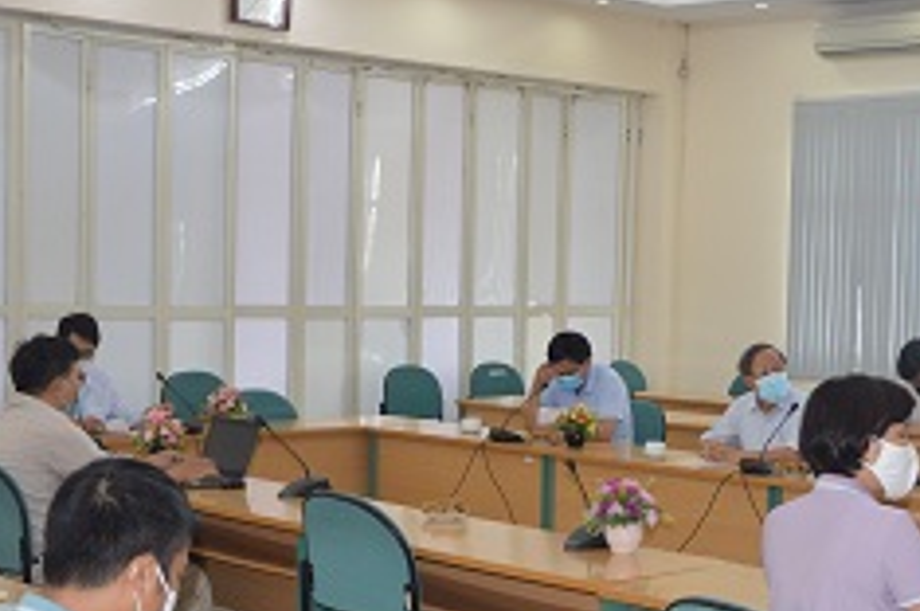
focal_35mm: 67
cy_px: 423
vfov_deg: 20.1
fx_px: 1711
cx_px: 689
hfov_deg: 29.6
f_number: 4
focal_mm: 21
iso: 400
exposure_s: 1/80
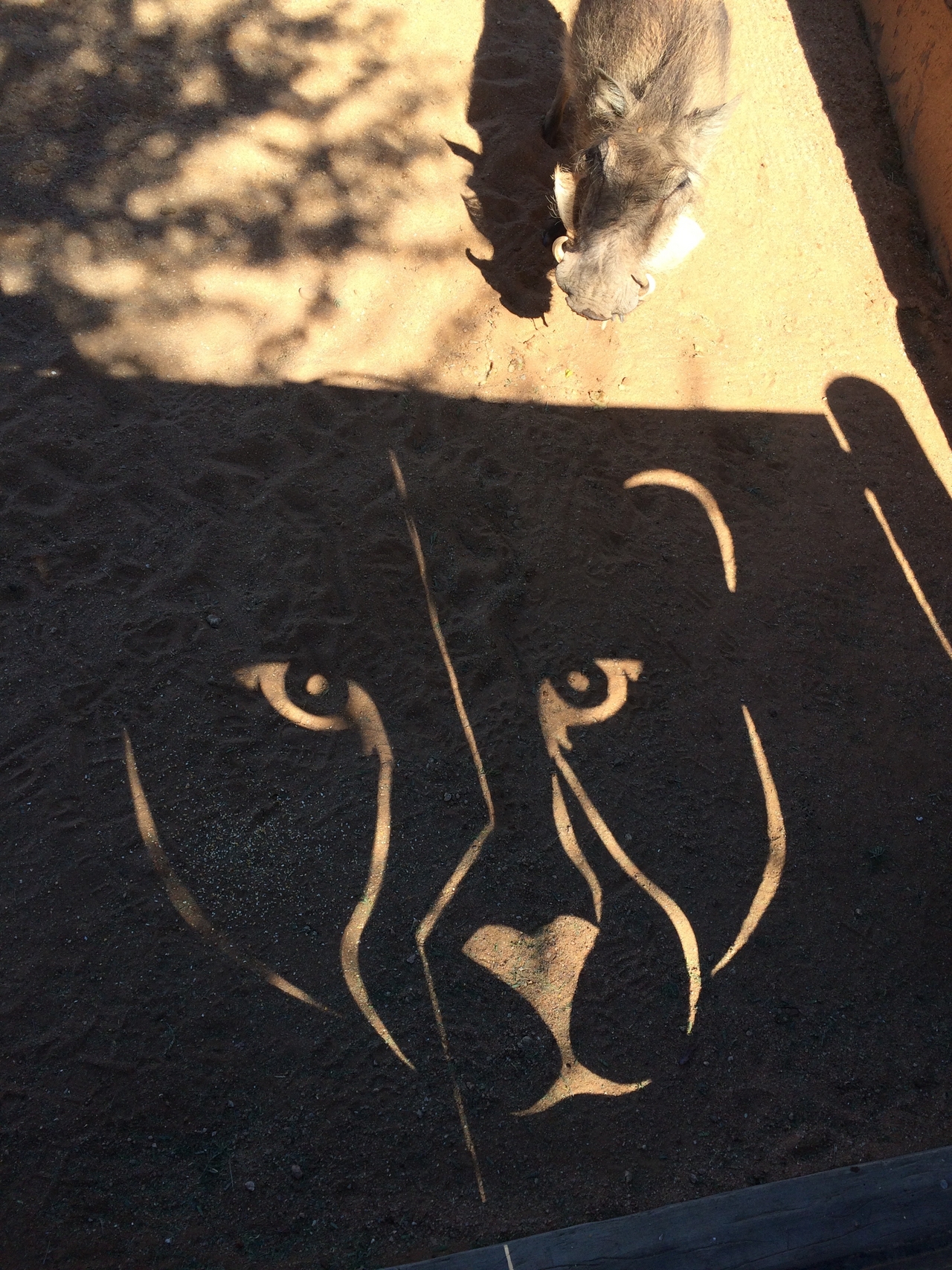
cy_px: 635
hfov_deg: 48.2
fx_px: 1064
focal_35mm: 29
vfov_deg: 61.7
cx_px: 476
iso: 32
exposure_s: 1/838
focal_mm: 4.15
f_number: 2.2
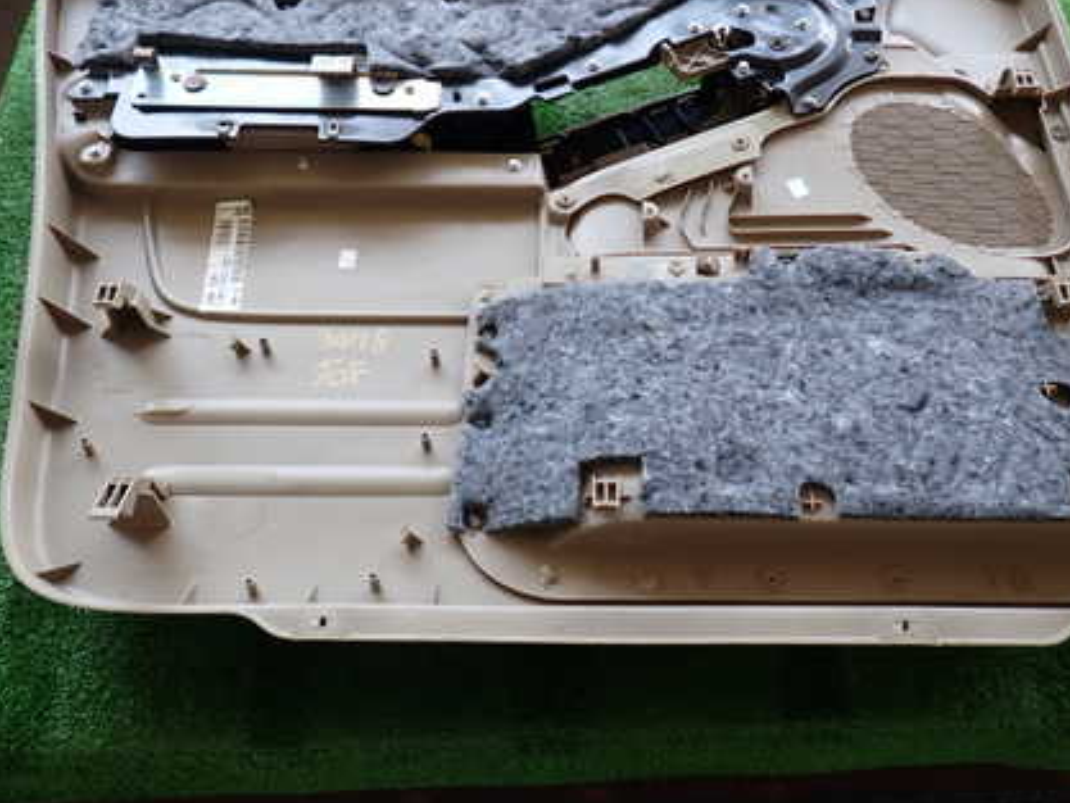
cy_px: 321
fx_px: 1113
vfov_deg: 39.5
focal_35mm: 36
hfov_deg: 51.3
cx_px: 554
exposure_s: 1/60
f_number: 2
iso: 125
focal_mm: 4.5
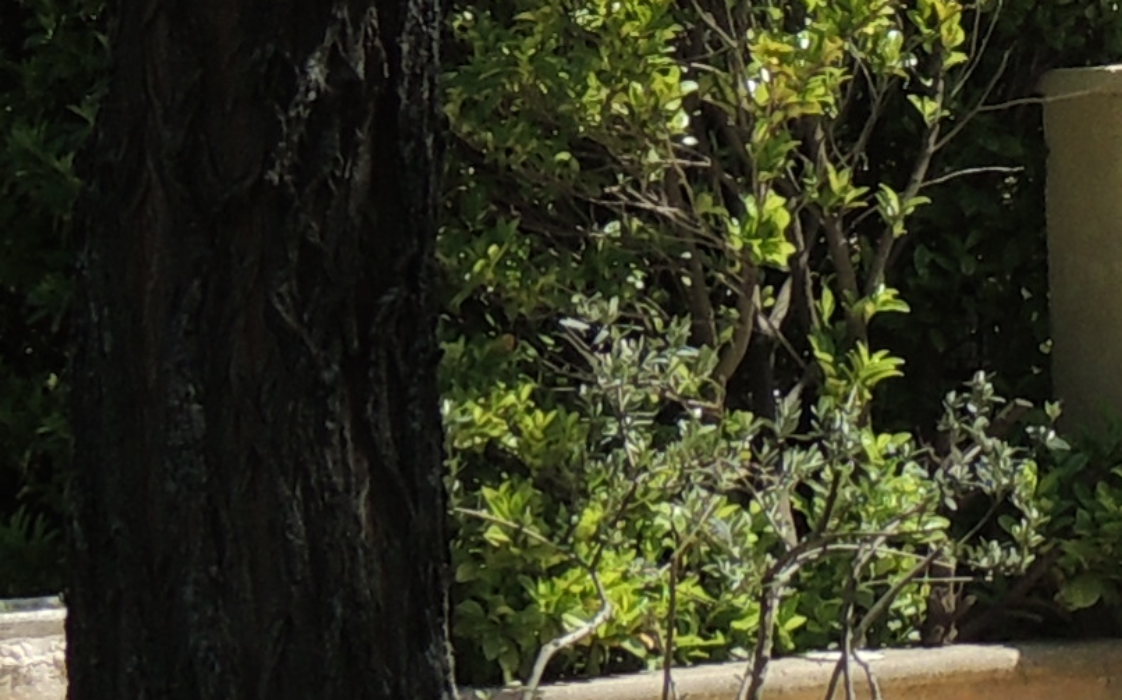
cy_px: 51
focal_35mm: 285
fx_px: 8711
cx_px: 1594
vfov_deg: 4.6
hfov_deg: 7.3
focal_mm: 8.3
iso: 100
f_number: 3.5
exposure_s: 1/800
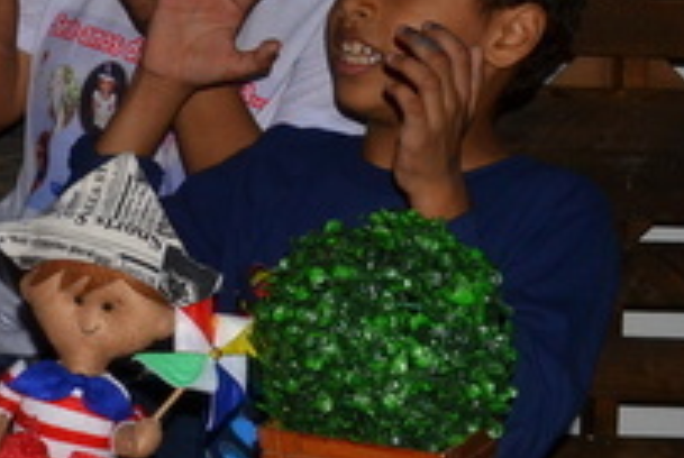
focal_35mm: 130
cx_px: -344
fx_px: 2474
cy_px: -111
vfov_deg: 10.4
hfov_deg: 14.7
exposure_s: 1/60
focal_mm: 22
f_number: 8
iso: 220
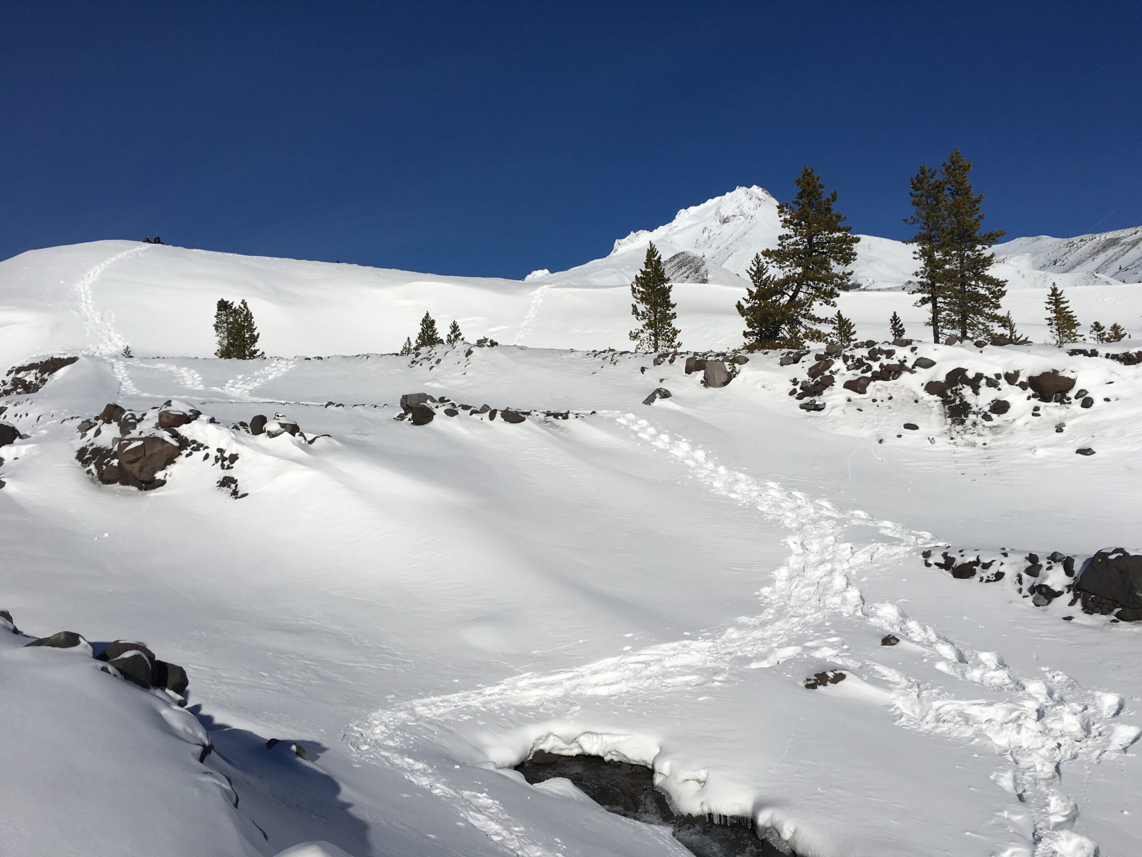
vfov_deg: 48.2
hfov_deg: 61.7
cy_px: 428
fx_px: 957
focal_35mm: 29
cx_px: 571
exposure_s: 1/6993
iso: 25
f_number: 2.2
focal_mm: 4.15
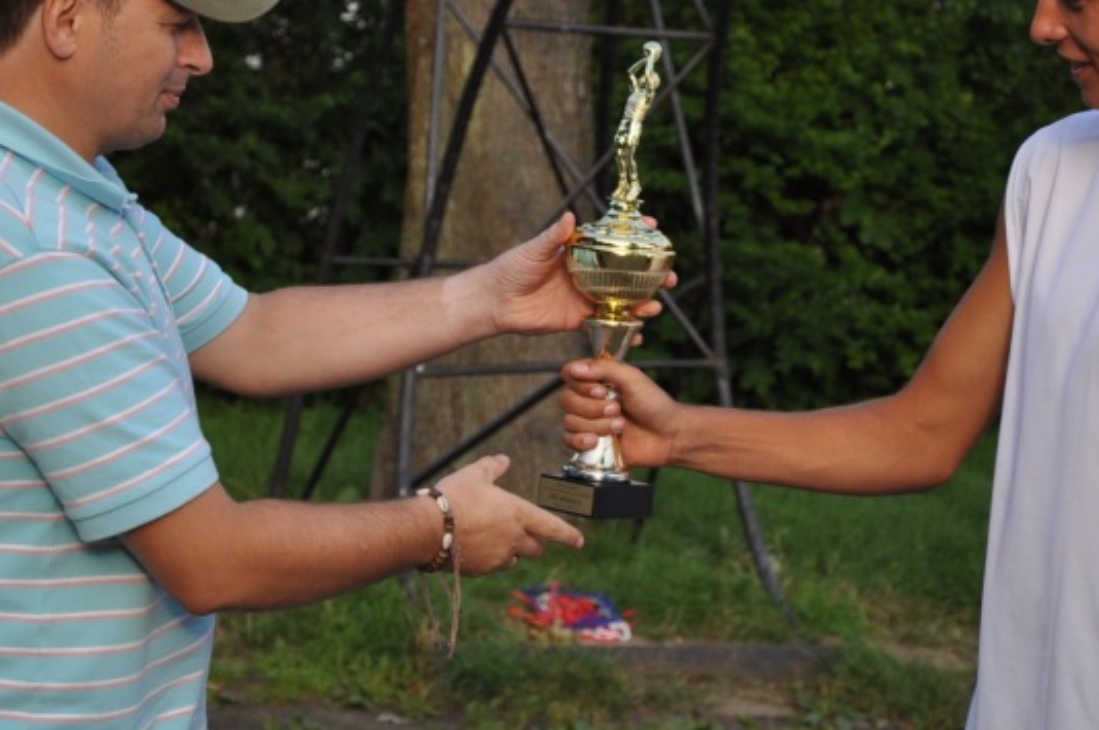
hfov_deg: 16.3
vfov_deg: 10.9
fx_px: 3842
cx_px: 602
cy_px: 364
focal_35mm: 126
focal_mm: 56
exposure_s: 1/400
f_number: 5.3
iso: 400
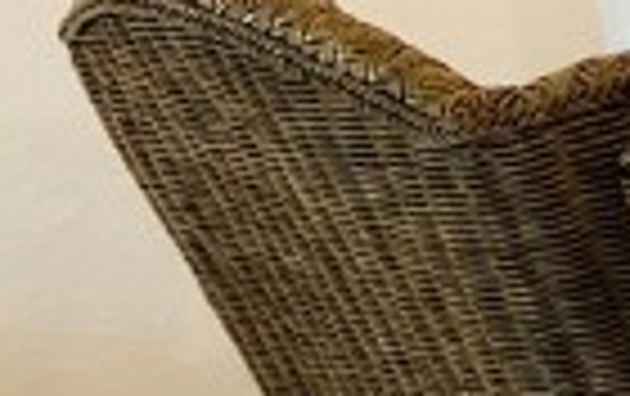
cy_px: 243
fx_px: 3457
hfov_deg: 8.2
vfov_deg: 6.6
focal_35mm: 201
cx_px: 2115
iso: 100
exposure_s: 1/60
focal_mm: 5.96
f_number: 1.6
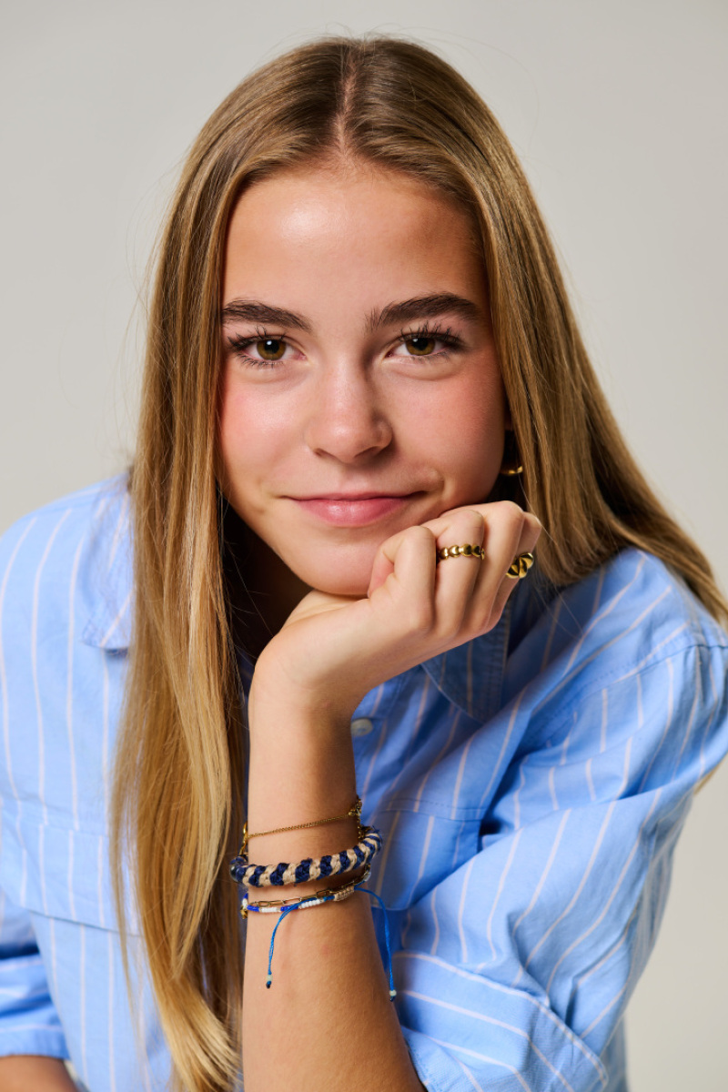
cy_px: 546
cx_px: 364
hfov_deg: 13.0
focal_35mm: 105
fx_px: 3185
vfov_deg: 19.5
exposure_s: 1/125
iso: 100
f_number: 9
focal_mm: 105
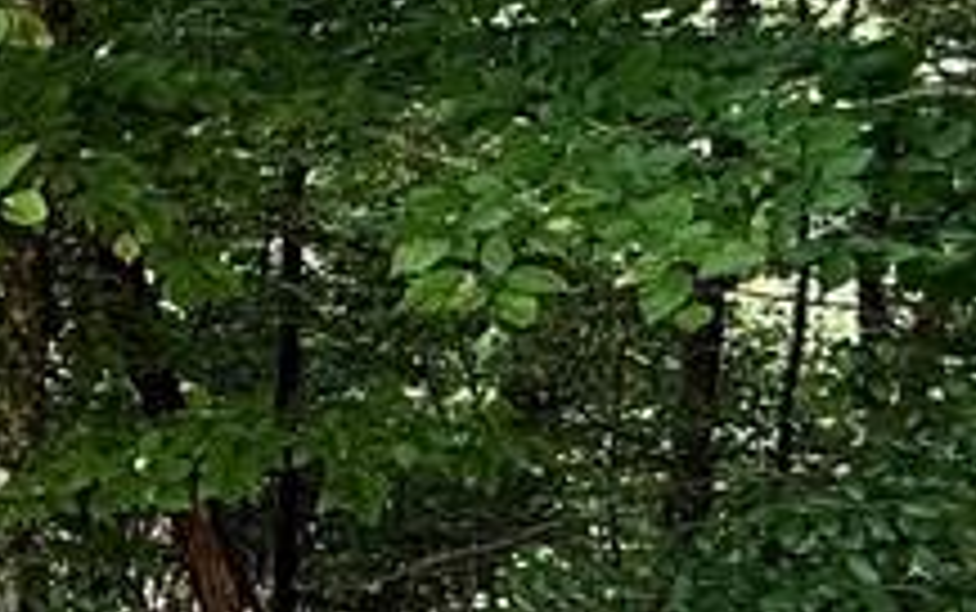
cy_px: 261
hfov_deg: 22.3
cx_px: -603
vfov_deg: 18.6
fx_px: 1863
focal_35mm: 70
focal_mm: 2.22
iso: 64
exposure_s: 1/99
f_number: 2.2
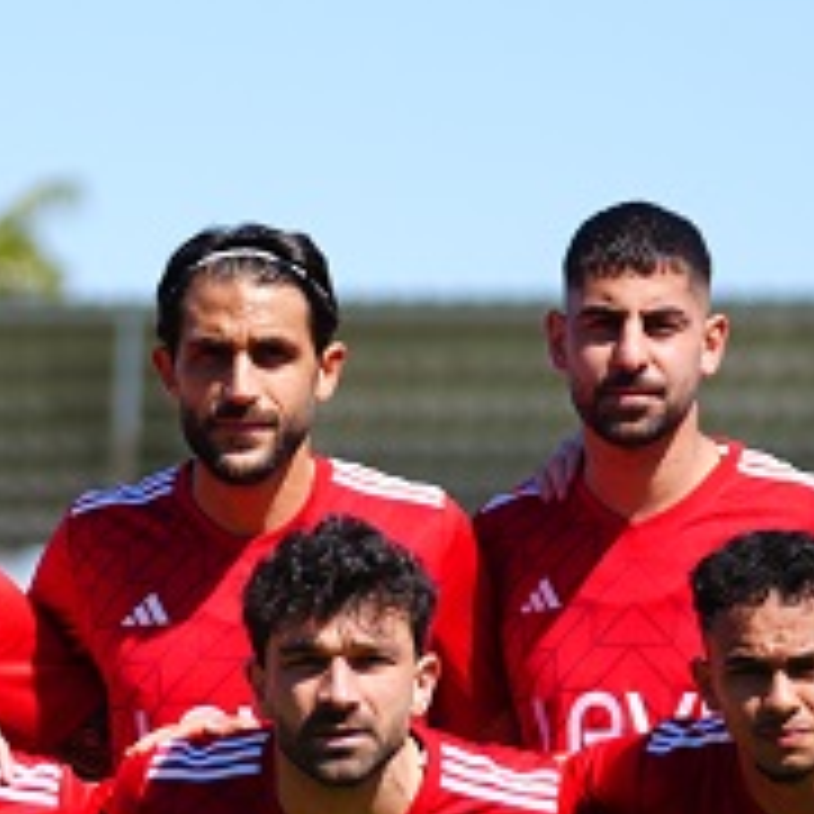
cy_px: 812
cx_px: 13
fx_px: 13409
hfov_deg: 3.5
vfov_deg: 3.5
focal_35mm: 504
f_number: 2.8
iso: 64
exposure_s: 1/1000
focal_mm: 113
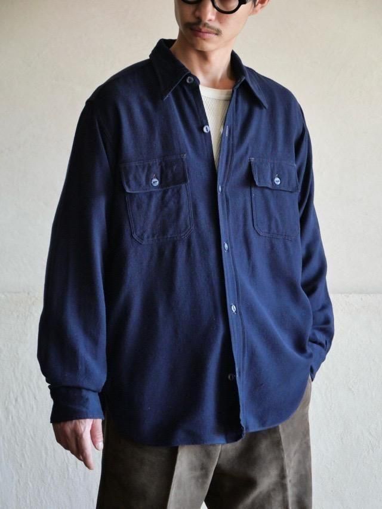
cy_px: 254
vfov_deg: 18.9
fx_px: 1530
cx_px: 191
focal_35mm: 104
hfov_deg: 14.2
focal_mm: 52
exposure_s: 1/125
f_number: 4
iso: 2000
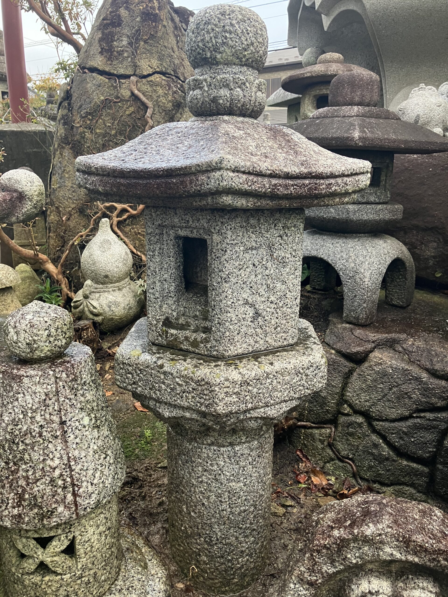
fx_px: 483
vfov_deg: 63.4
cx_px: 224
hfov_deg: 49.7
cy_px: 298
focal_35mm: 28
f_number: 1.8
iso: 80
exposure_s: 1/60
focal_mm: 3.99
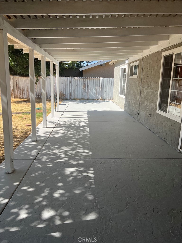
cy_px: 122
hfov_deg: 53.1
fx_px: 182
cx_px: 91
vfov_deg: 67.3
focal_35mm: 26
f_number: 1.5
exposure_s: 1/2513
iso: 50
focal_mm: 5.7
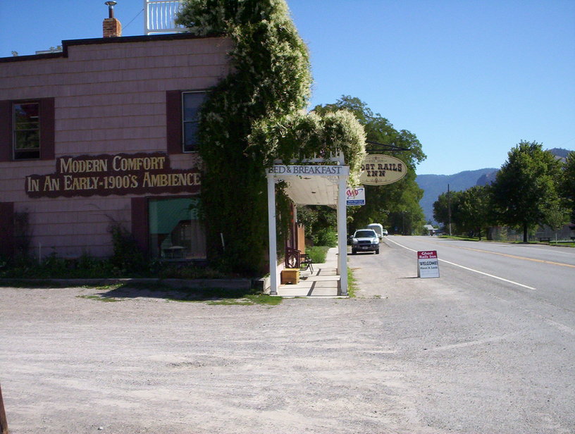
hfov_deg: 48.9
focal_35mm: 38
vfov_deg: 37.9
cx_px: 288
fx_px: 633
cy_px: 217
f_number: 4.5
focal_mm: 4.99
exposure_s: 1/732
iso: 100
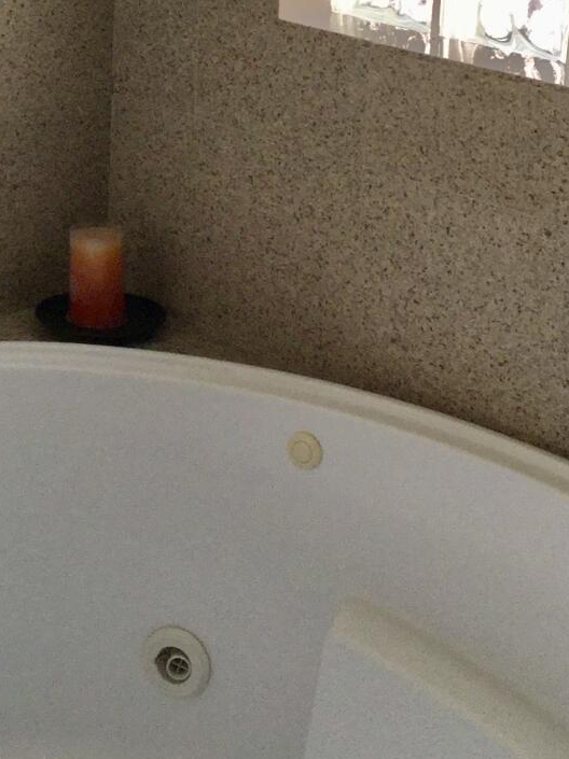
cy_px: 111
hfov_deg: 16.7
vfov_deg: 21.9
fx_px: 1930
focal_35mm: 88
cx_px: 180
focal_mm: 3.3
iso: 40
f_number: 2.4
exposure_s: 1/120
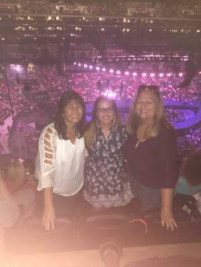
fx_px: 225
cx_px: 100
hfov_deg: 48.2
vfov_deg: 61.7
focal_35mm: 29
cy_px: 134
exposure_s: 1/16
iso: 250
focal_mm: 4.15
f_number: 2.2
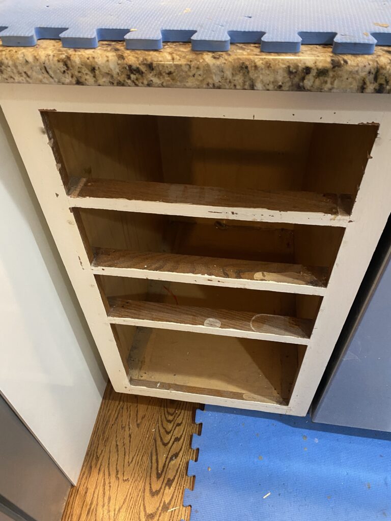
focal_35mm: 26
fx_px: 392
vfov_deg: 67.3
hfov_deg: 53.1
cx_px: 196
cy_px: 260
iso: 500
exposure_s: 1/40
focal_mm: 4.25
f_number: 1.8
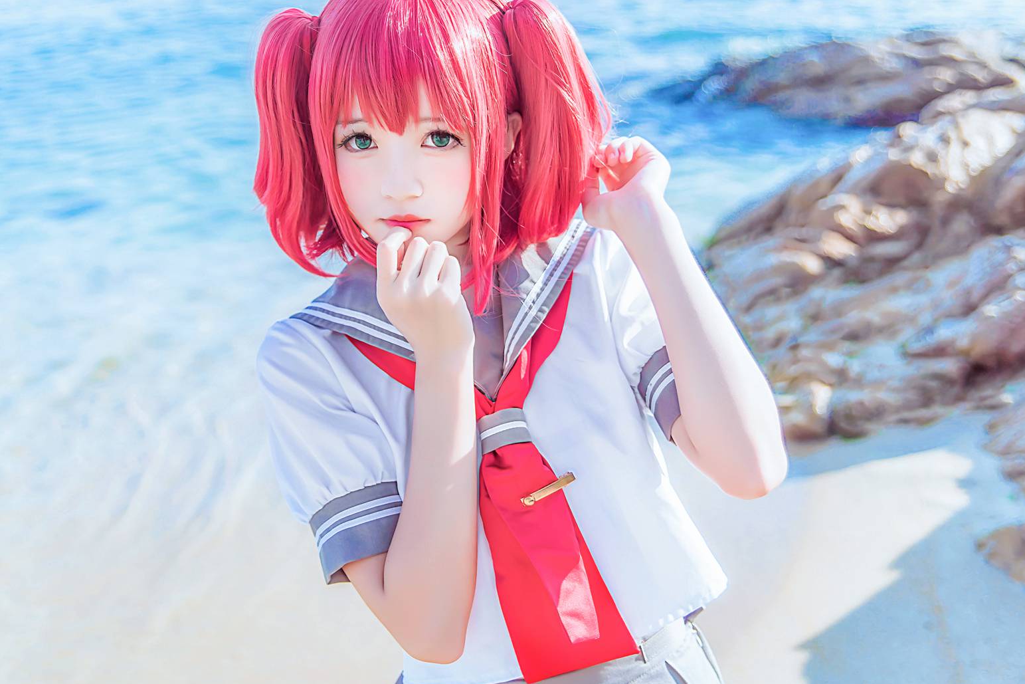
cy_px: 302
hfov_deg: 40.3
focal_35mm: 49
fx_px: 1395
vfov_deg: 27.5
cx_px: 448
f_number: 2.8
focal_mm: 42
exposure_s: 1/1000
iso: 100
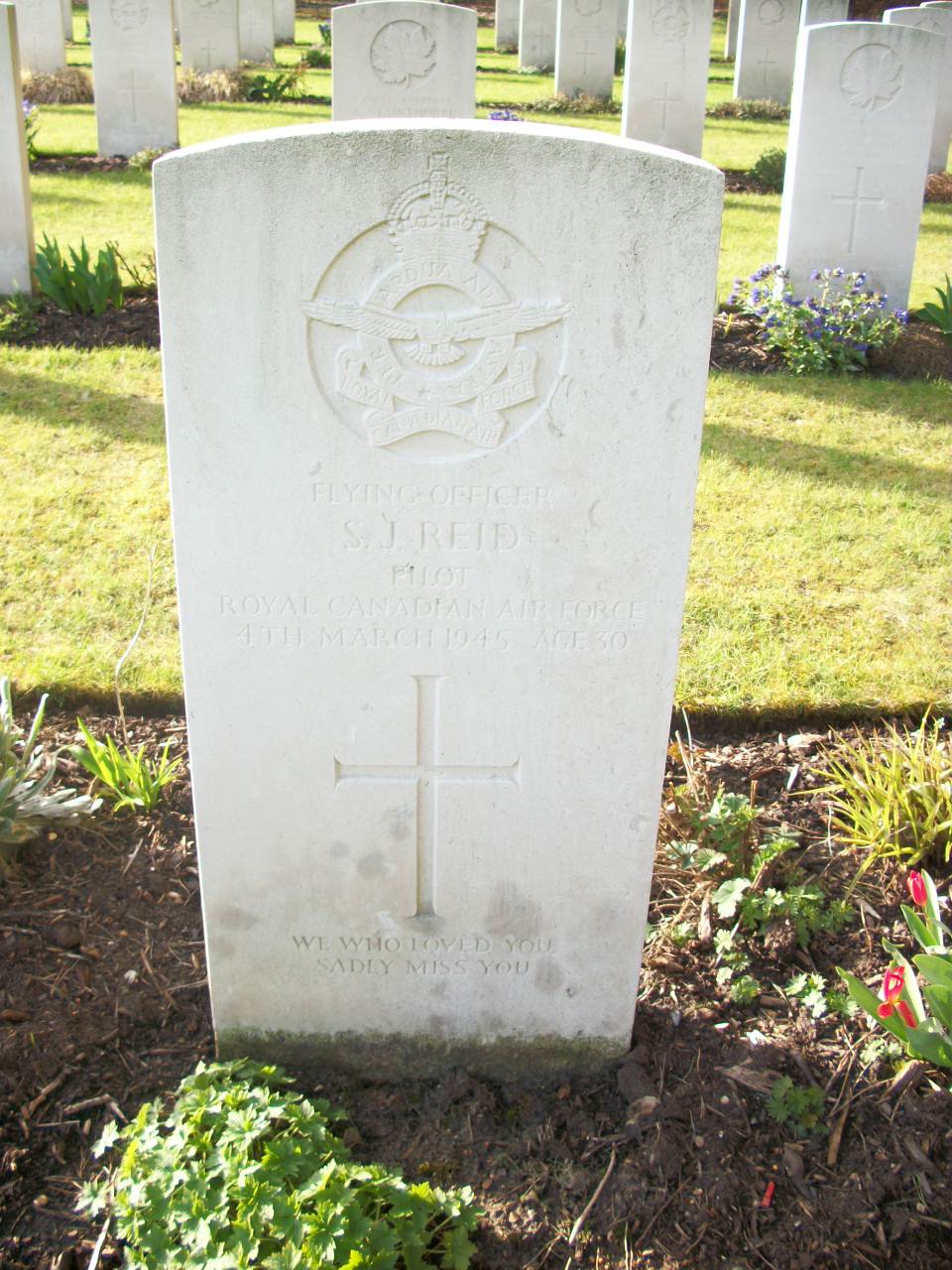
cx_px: 476
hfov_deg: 40.7
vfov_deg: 52.6
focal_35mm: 35
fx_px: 1283
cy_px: 635
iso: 80
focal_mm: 6.3
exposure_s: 1/125
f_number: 3.1
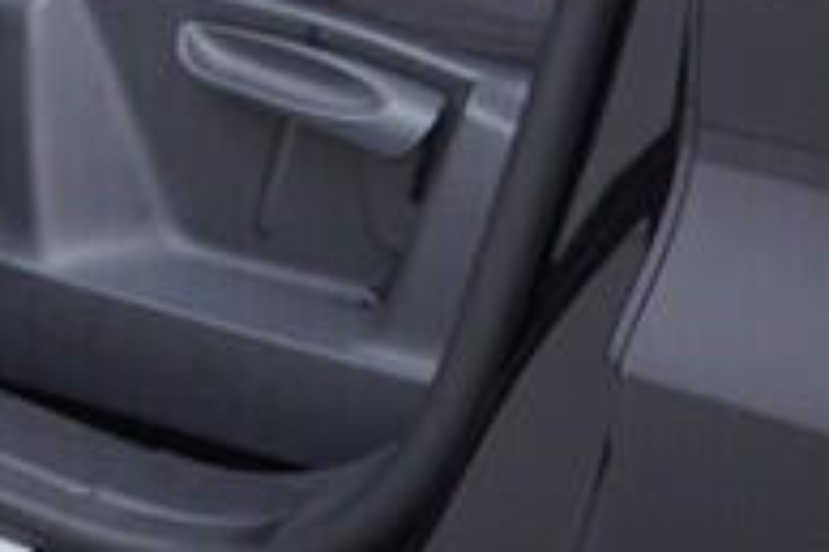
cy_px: -751
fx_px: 4371
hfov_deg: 9.9
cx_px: -902
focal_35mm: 190
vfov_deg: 6.8
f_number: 3.5
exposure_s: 1/60
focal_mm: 24
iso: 125
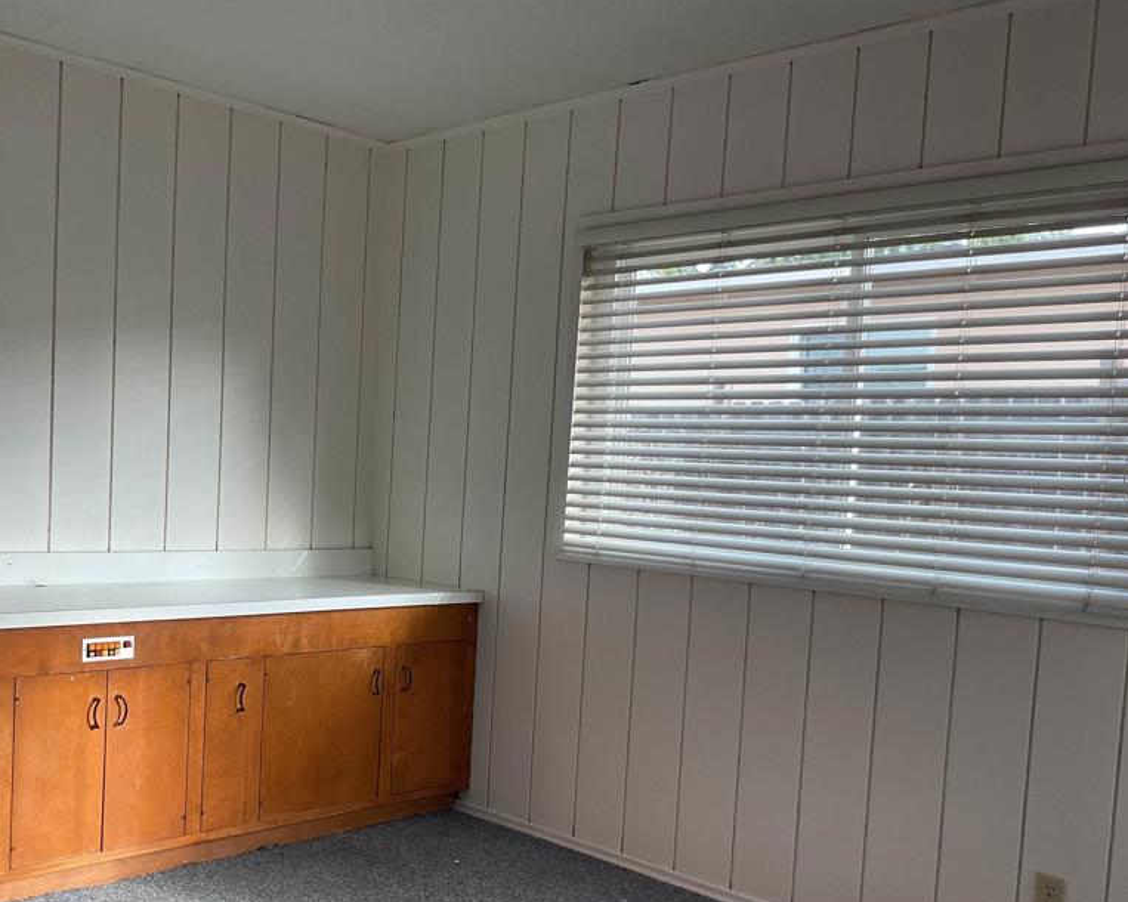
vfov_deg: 38.9
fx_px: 1268
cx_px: 461
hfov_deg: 47.7
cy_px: 565
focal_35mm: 38
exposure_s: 1/120
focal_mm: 3
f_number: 1.8
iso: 64
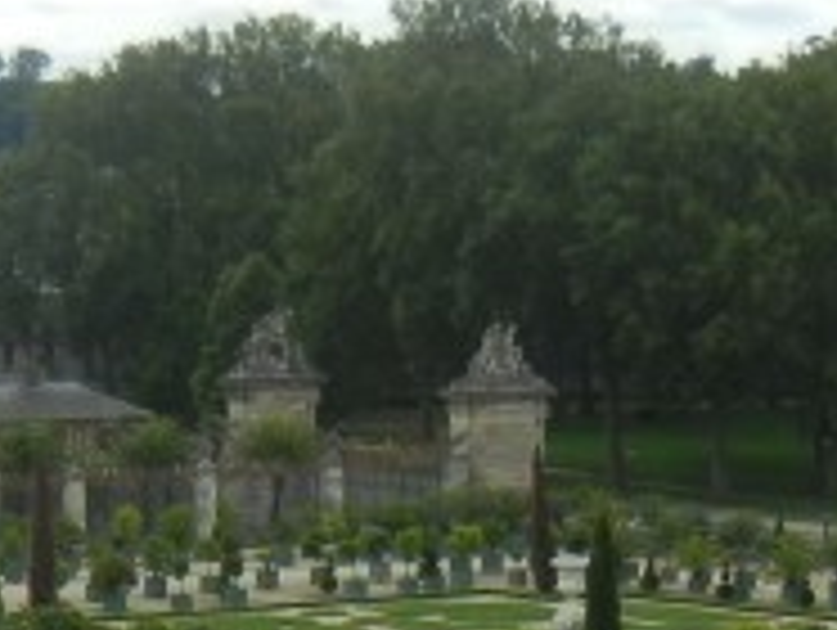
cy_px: 918
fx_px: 3995
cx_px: 342
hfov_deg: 12.0
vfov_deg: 8.8
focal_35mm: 165
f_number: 7
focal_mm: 5.4
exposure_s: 1/340
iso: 160
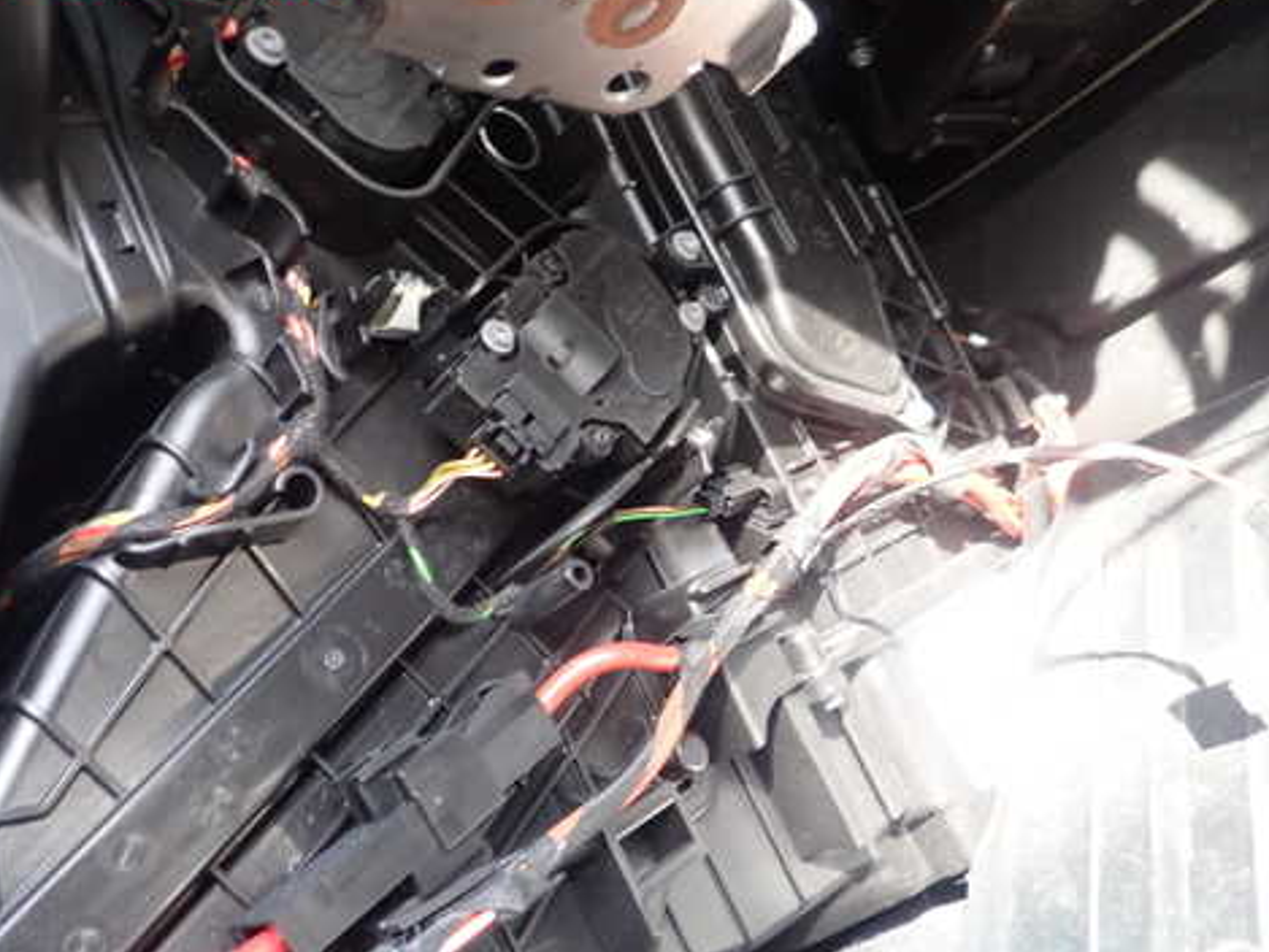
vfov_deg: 44.0
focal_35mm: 32
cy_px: 549
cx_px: 655
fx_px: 1173
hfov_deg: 56.8
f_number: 2
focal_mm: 4.5
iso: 320
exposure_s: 1/30
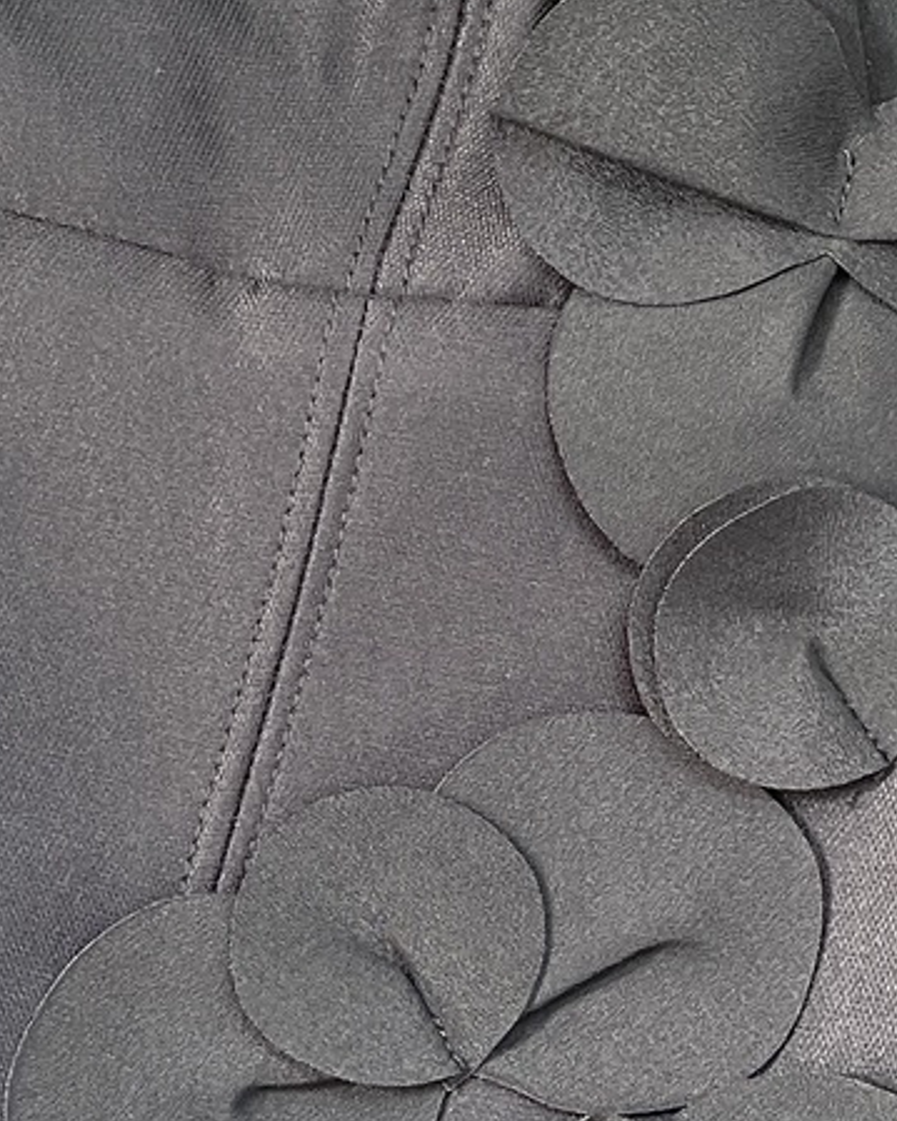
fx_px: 2888
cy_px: 652
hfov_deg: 17.6
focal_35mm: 87
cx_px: 562
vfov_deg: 22.0
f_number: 1.6
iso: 320
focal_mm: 5.1
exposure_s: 1/60
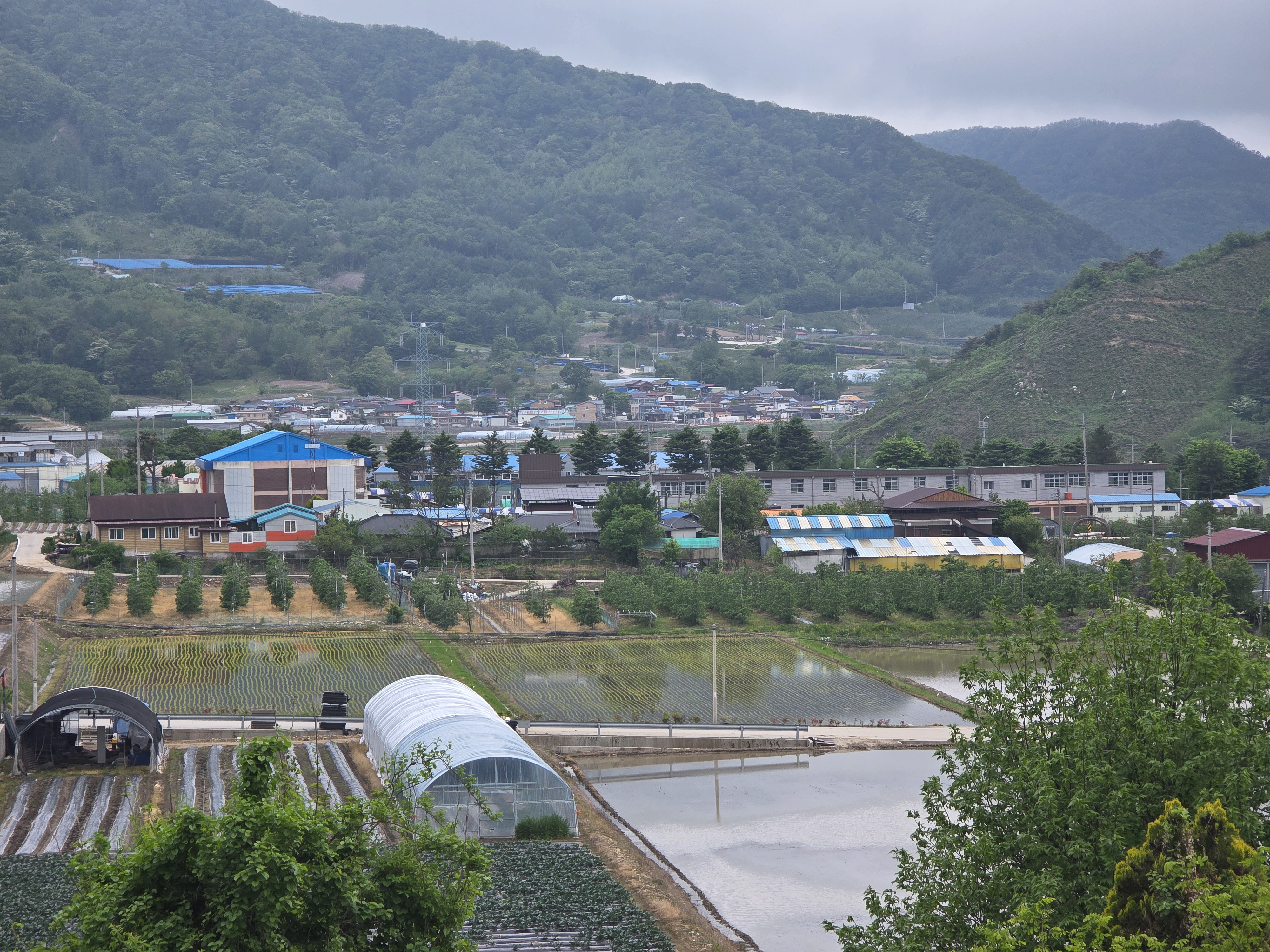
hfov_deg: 17.1
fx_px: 4219
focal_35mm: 115
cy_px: 476
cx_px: 635
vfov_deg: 12.9
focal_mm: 18.6
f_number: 3.4
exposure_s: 1/120
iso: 200
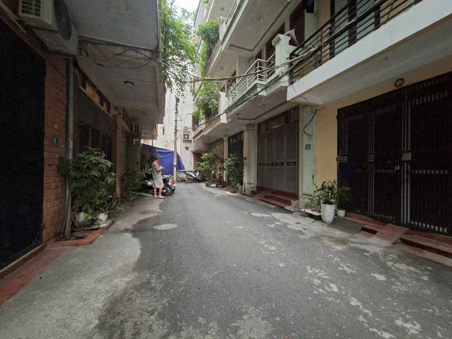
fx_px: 170
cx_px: 226
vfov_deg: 89.9
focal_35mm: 13
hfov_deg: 106.2
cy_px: 170
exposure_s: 1/20
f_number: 2.2
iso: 640
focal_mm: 1.74
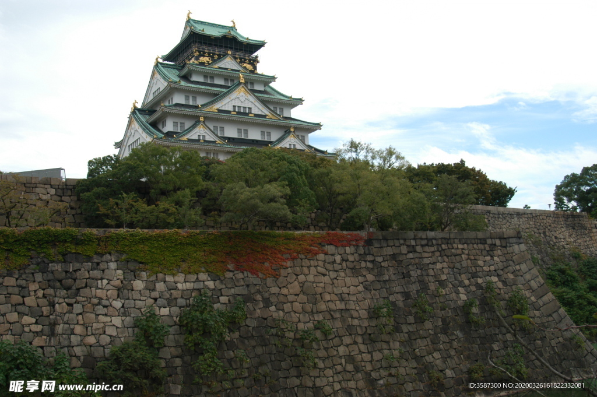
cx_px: 298
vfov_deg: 36.8
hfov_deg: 53.2
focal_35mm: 36
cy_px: 198
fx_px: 597
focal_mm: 24
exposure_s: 1/400
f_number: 7.1
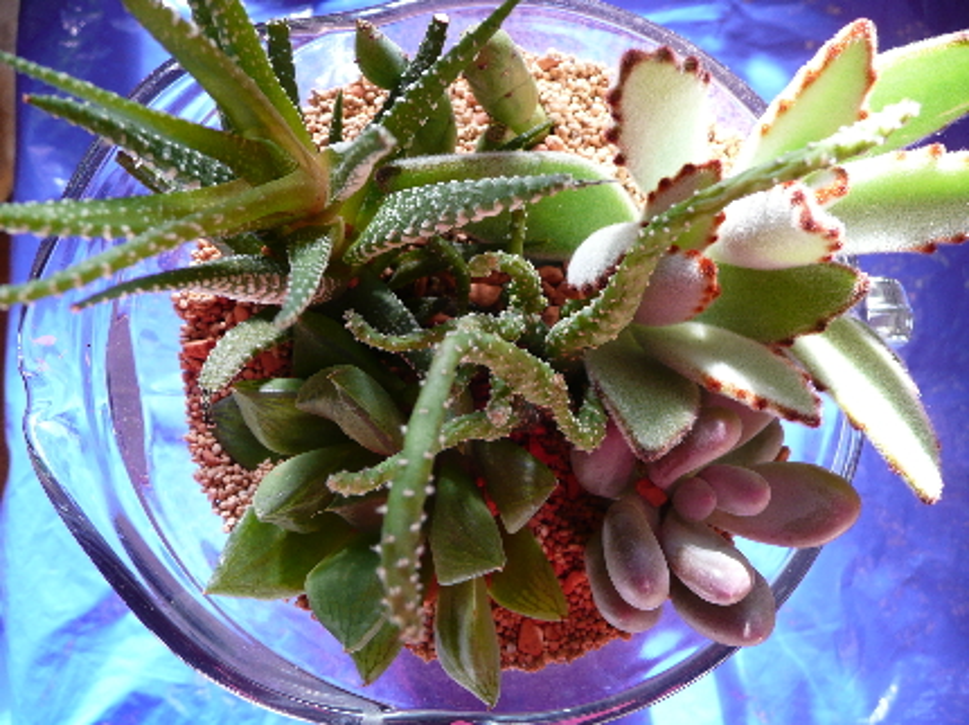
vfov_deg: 49.7
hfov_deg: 63.5
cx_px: 484
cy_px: 362
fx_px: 783
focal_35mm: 28
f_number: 3.3
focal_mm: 4.6
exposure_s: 1/50
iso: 100
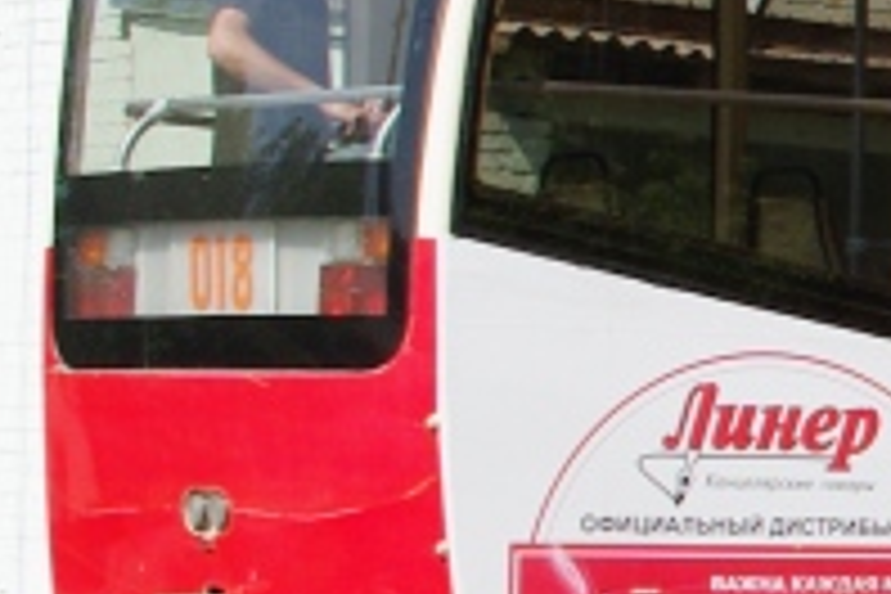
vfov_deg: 7.5
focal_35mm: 182
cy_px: 308
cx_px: 1647
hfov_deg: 10.6
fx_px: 4504
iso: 200
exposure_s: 1/500
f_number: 9
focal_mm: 20
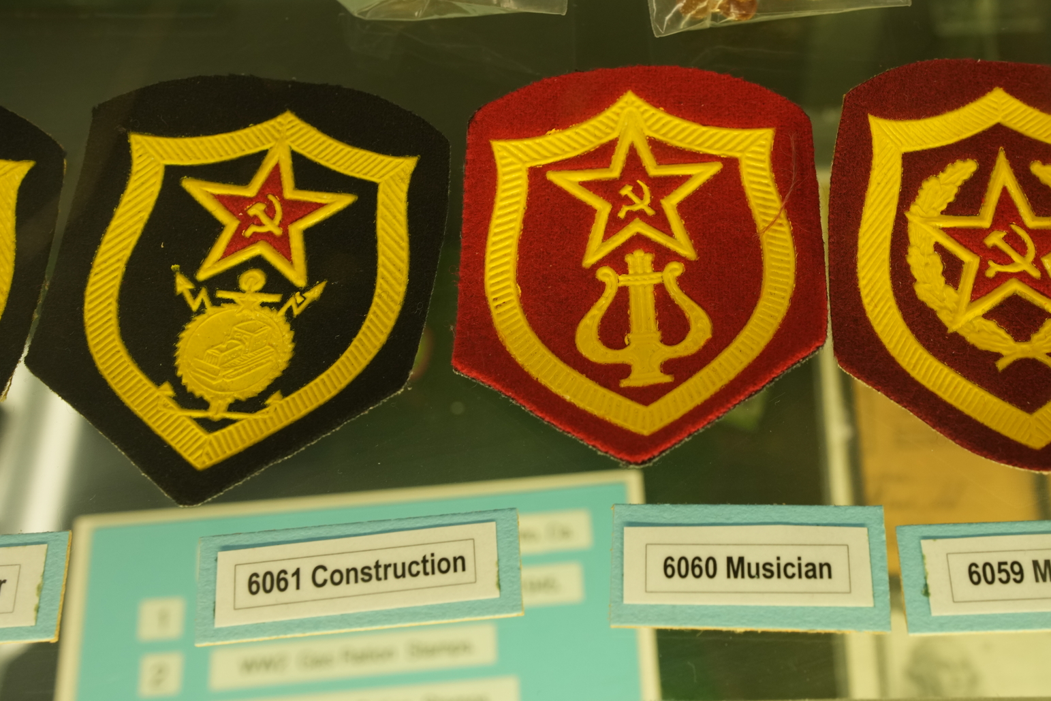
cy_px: 298
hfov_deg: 40.1
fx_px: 1431
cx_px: 640
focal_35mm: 49
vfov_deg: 27.5
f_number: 7.1
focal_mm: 35
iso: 800
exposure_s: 1/40
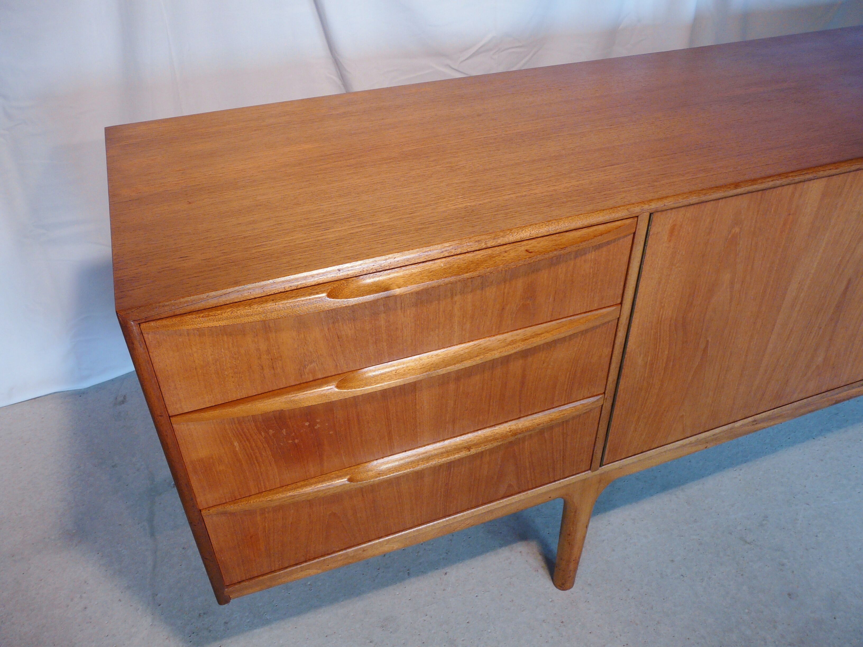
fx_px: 698
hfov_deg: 63.4
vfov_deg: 49.7
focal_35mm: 28
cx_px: 432
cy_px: 324
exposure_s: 1/40
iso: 100
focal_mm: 4.6
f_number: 2.8
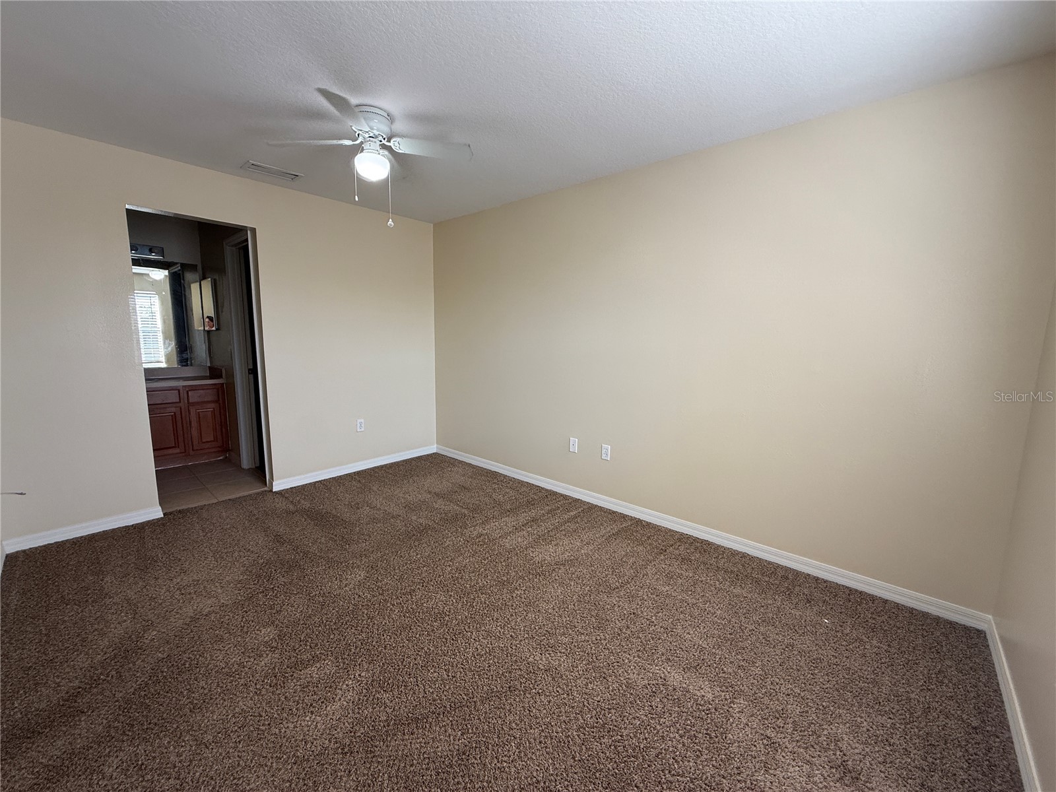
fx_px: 427
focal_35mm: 14
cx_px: 528
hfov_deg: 102.1
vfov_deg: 85.7
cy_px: 396
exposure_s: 1/99
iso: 100
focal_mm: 2.22
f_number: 2.2
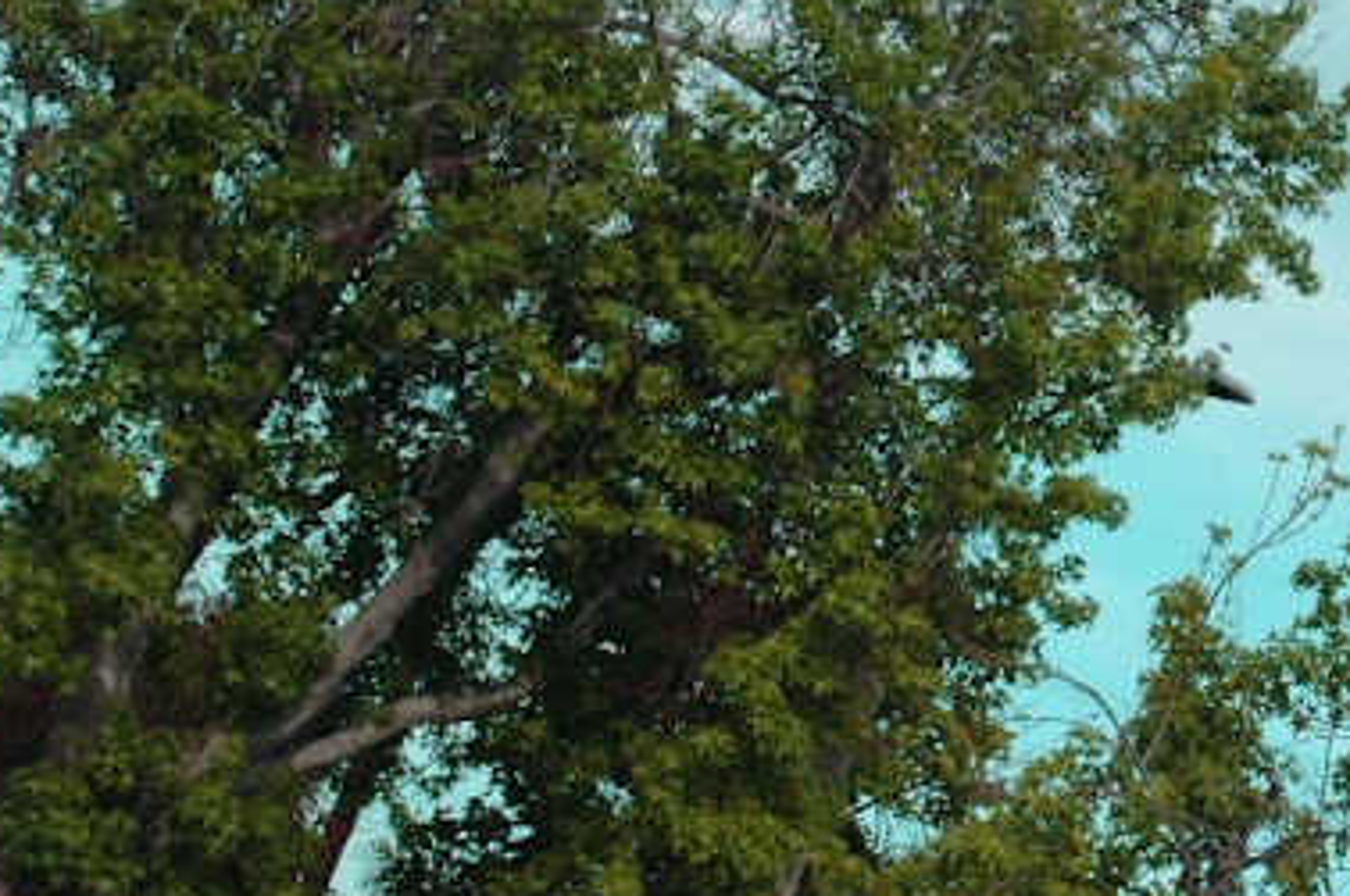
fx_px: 6179
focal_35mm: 165
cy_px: 59
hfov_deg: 12.3
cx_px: 1346
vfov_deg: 8.3
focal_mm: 52
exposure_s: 1/320
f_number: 9
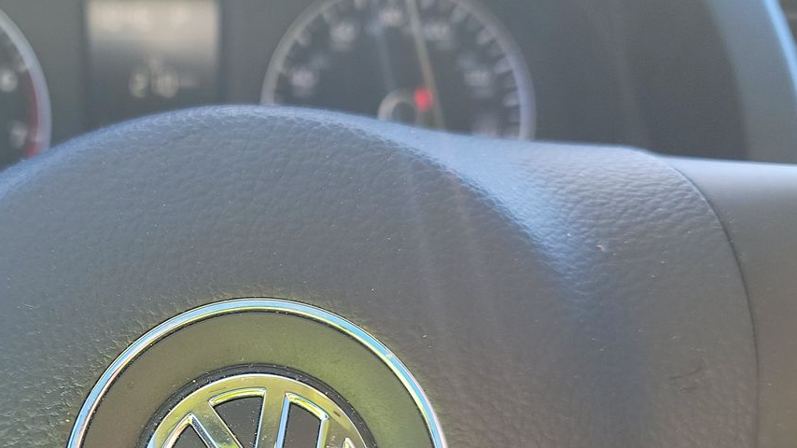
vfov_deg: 23.8
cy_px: 400
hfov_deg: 40.6
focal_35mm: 49
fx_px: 1035
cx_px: 175
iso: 89
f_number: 1.8
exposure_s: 1/119
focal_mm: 6.7
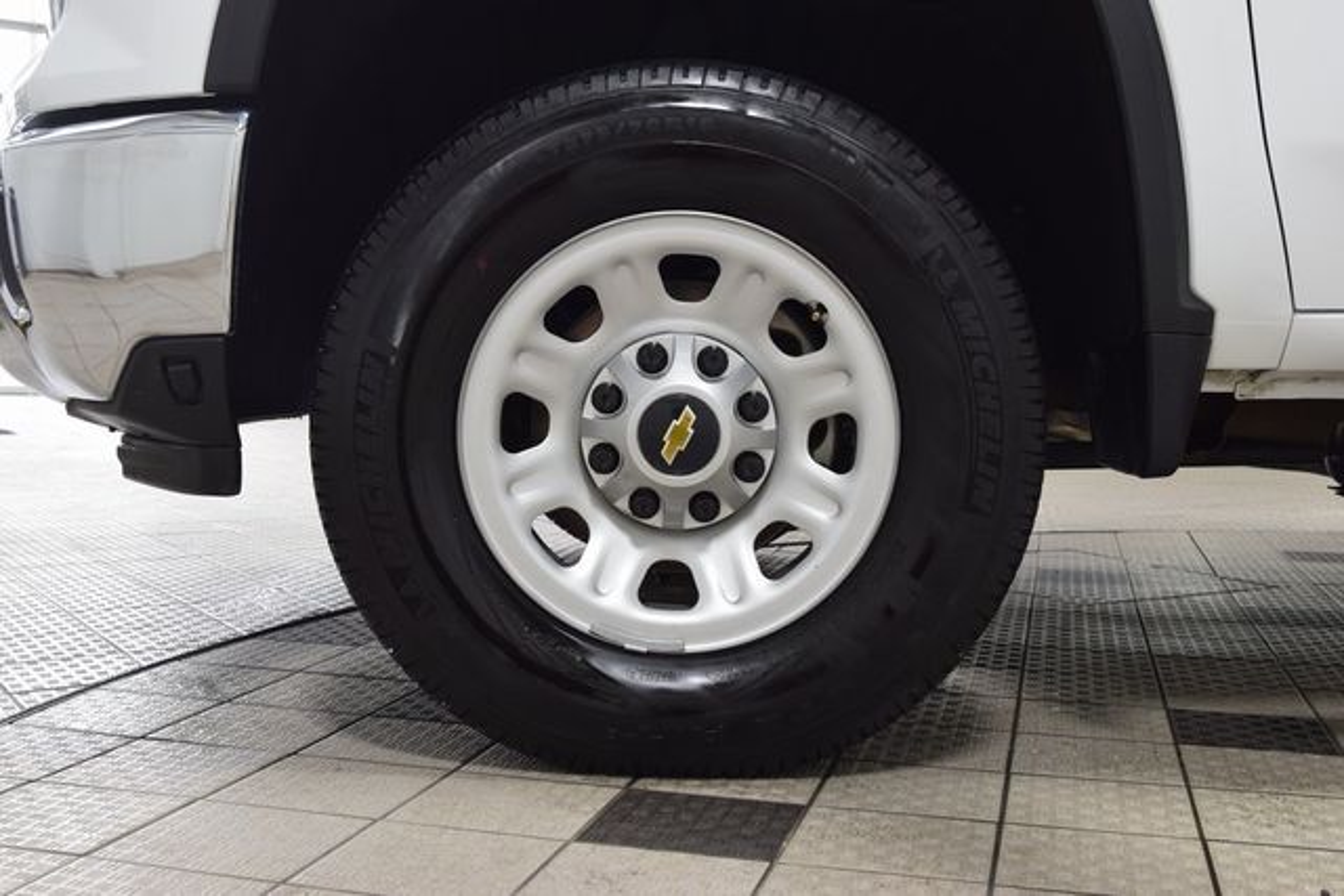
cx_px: 672
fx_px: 1568
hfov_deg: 46.4
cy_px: 448
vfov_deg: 31.9
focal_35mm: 42
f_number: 6.3
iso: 500
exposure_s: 1/15
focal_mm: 28
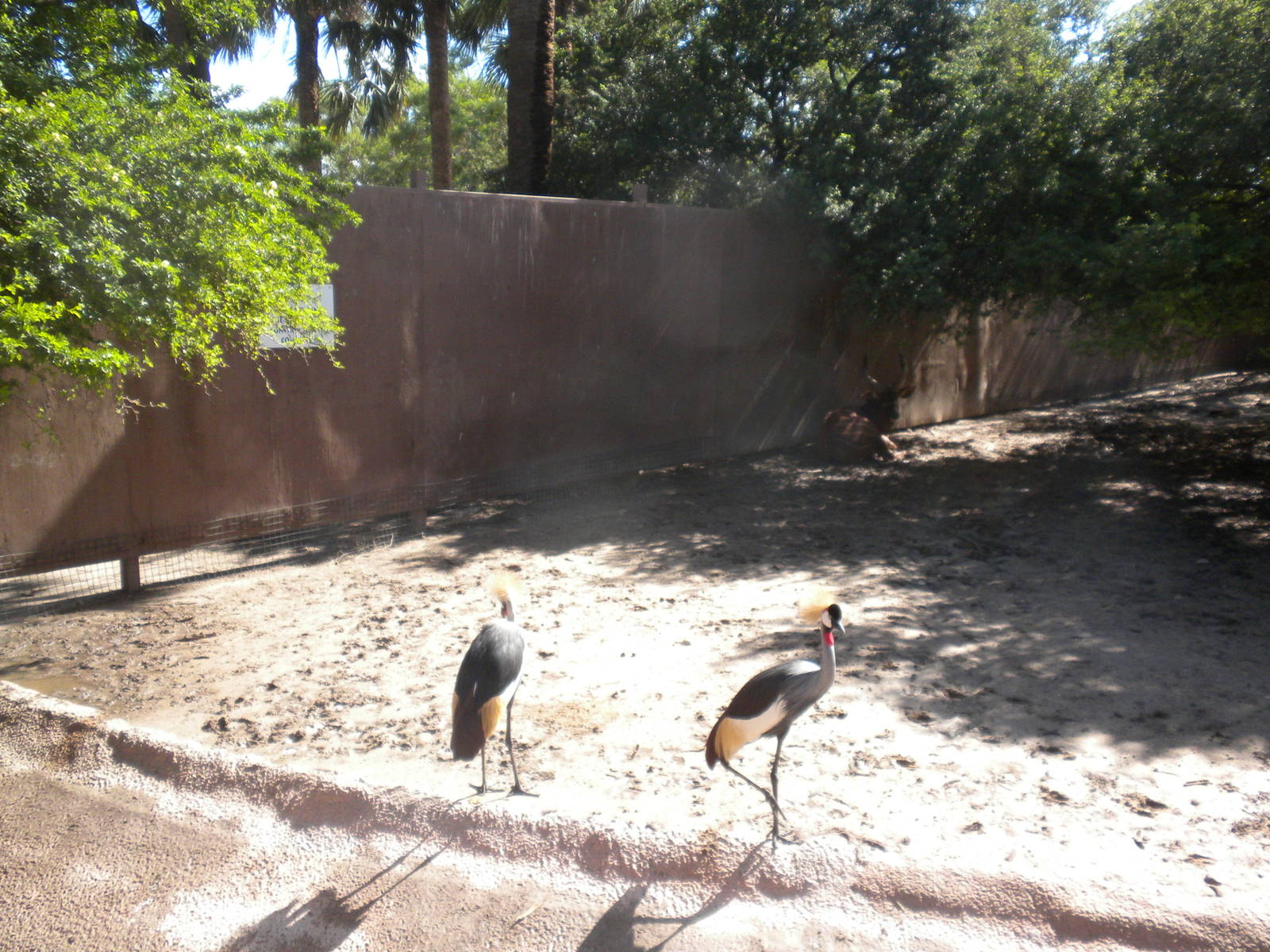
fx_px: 1357
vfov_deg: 38.7
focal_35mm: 37
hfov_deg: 50.1
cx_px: 635
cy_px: 476
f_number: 3.5
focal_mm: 6.6
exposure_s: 1/520
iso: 146
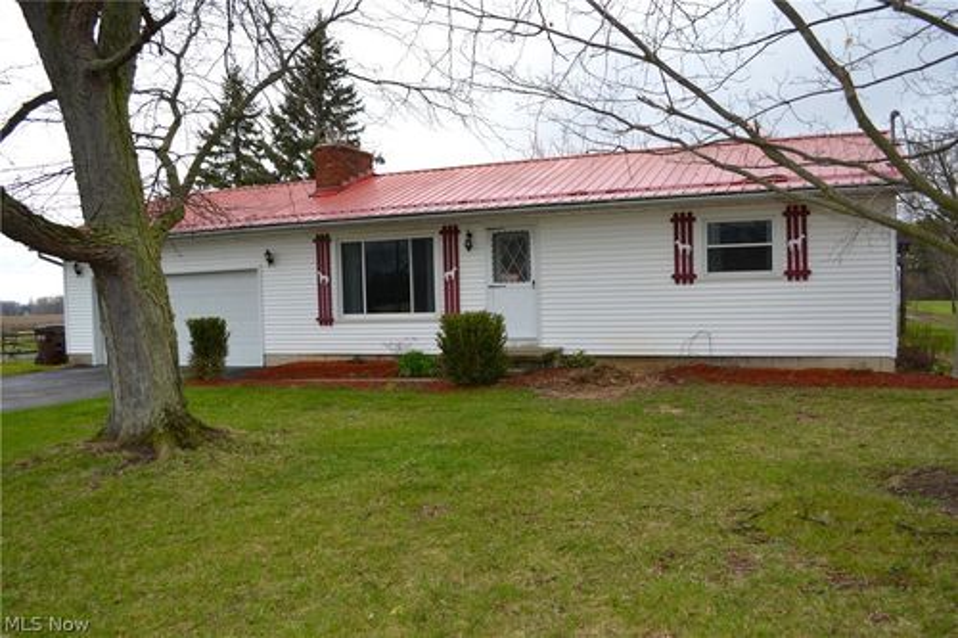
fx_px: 718
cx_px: 479
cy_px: 319
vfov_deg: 47.9
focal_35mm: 27
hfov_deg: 67.4
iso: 100
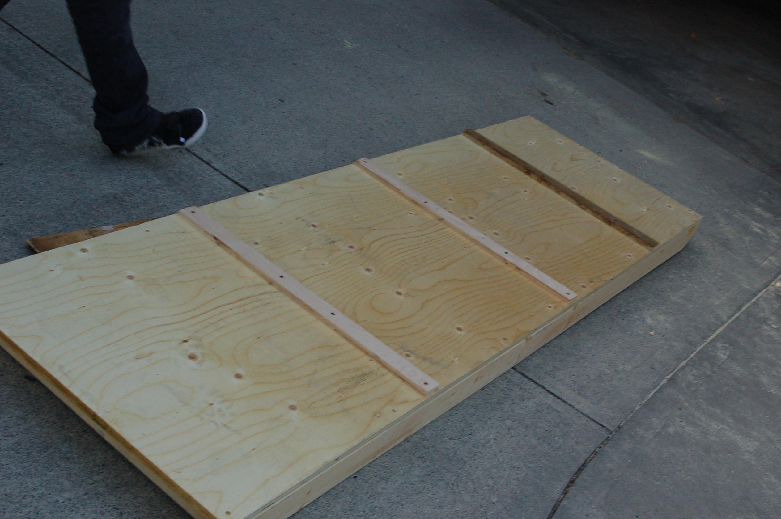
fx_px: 1084
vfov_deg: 26.9
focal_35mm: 50
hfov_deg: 39.6
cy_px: 284
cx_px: 397
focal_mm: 28
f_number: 6.3
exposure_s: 1/60
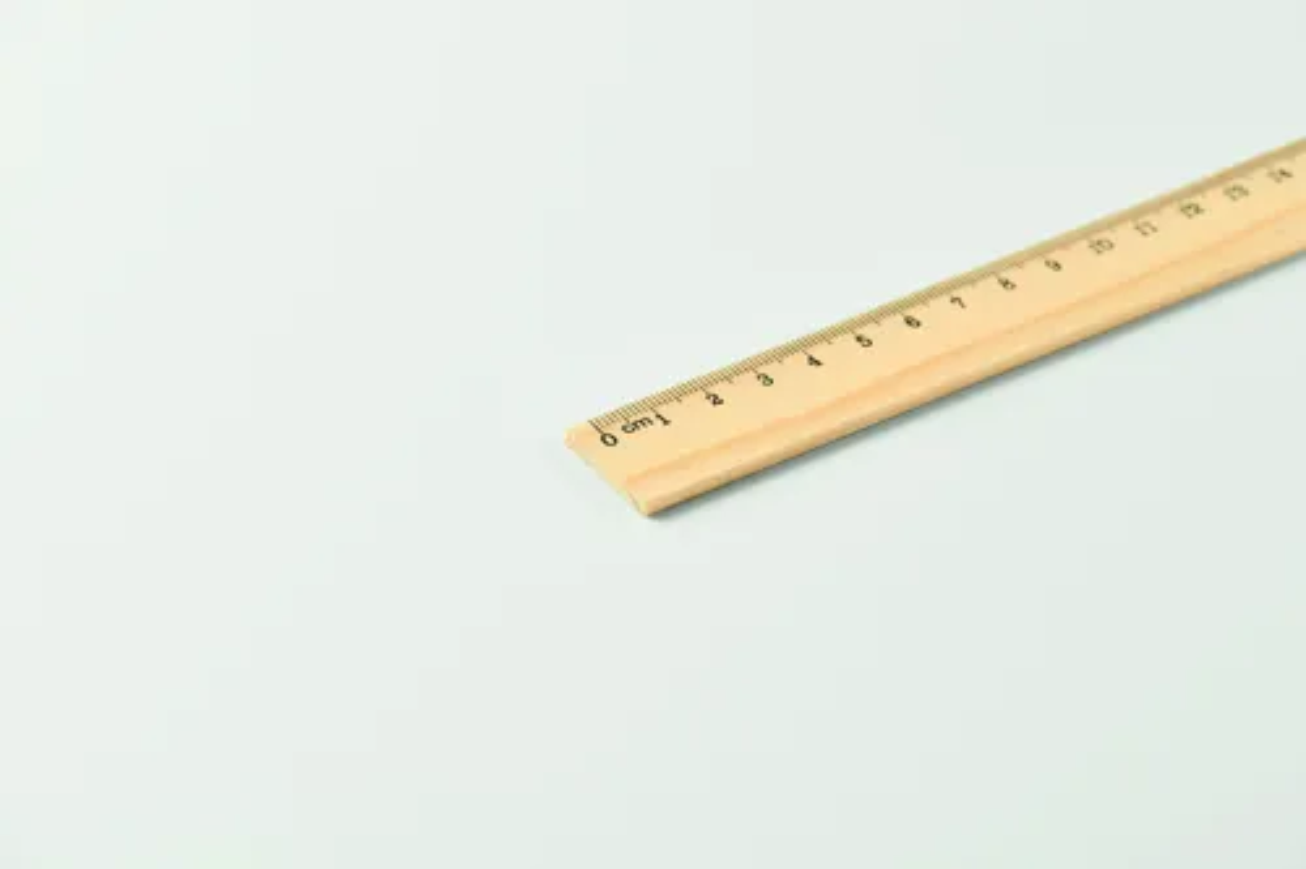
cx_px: 653
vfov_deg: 13.0
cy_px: 434
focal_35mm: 105
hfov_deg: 19.5
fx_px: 3808
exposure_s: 1/125
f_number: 11
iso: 100
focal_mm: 105
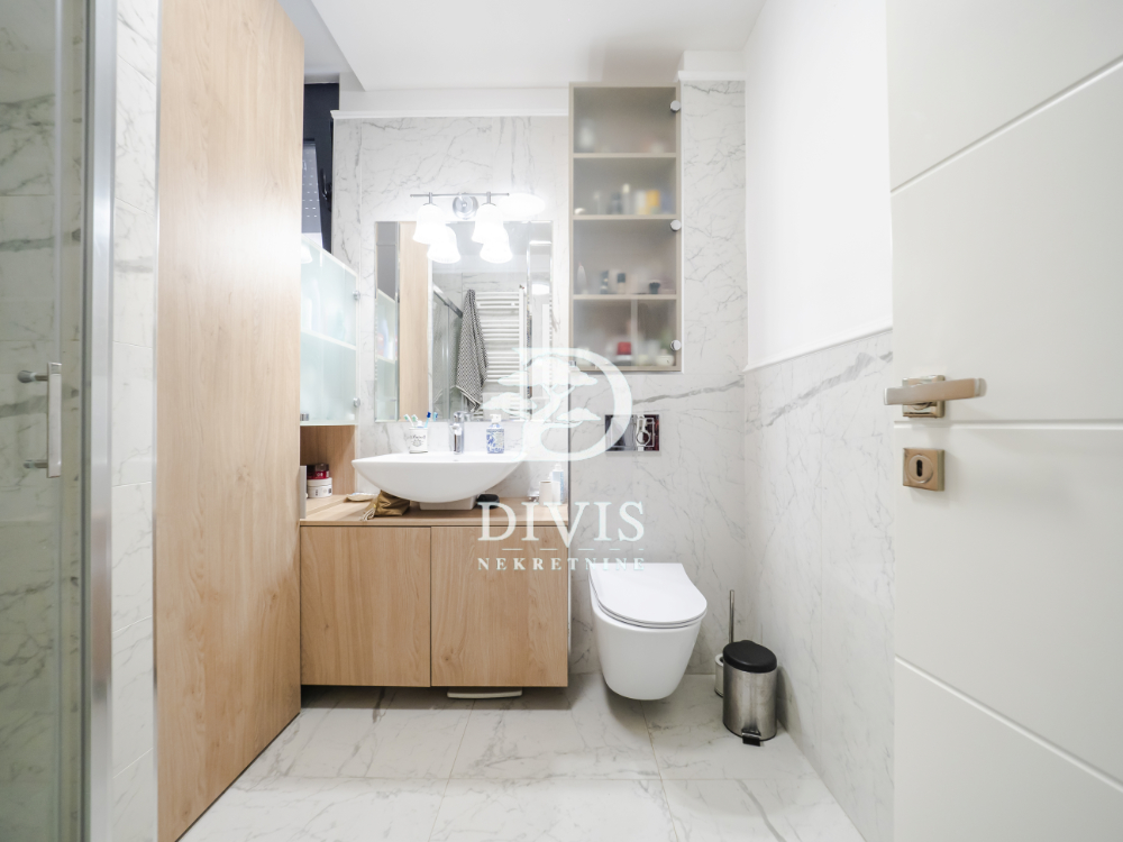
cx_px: 562
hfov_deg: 102.1
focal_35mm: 14
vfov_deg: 85.7
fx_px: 454
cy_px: 421
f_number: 4
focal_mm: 7
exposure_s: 1/40
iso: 400
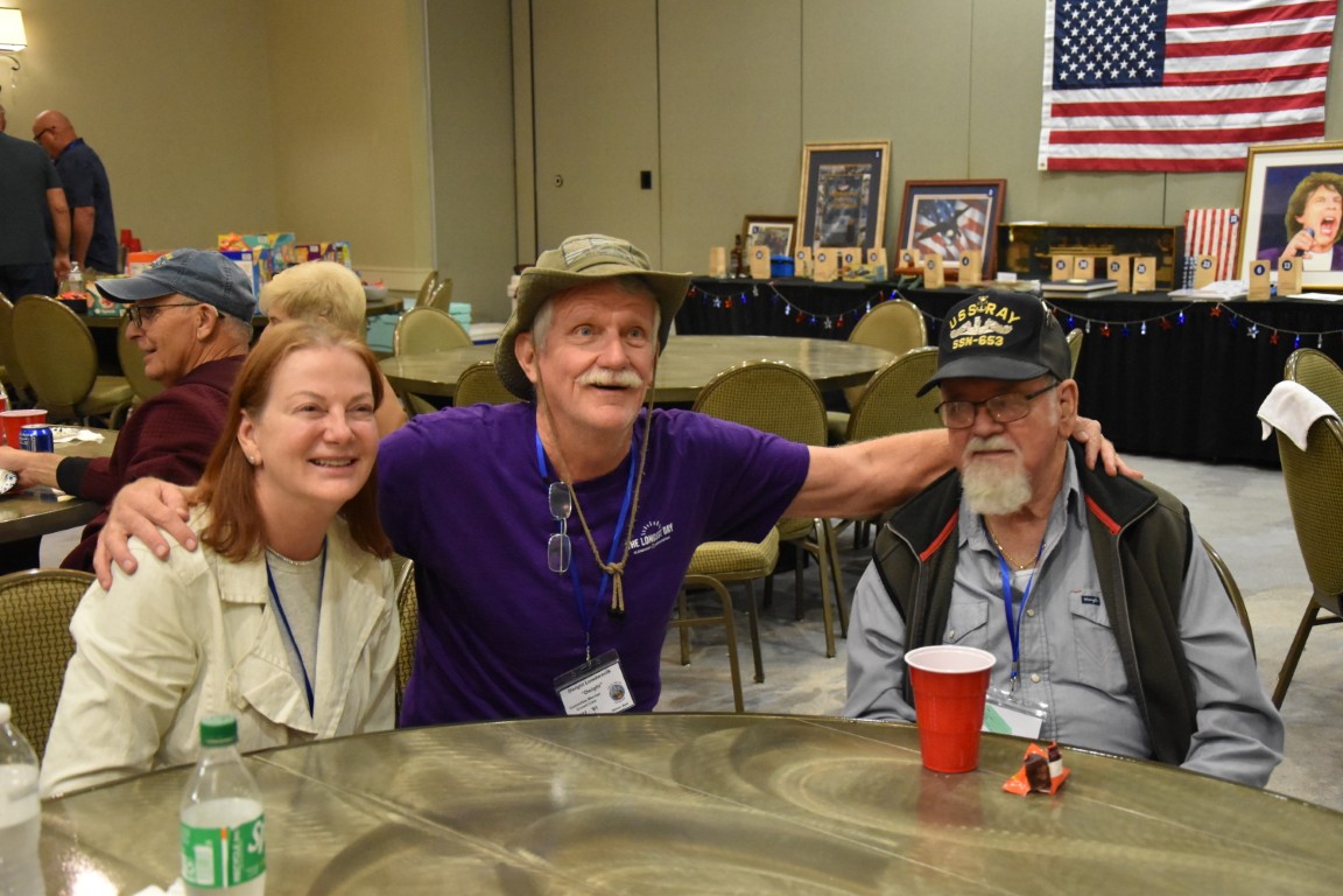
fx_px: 1791
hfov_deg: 41.1
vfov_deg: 28.1
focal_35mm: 48
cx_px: 672
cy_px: 448
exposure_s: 1/60
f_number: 4.2
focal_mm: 32
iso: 4500
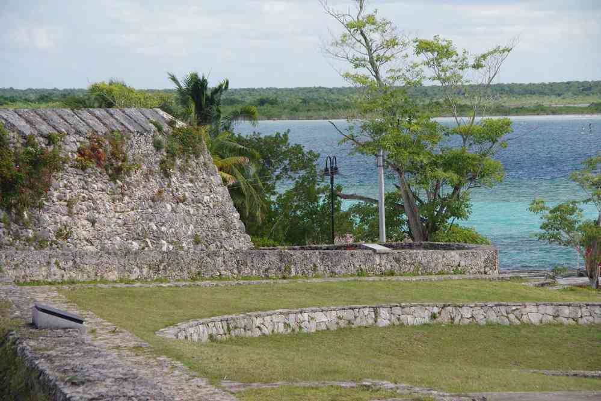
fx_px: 2504
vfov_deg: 9.1
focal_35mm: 150
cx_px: 300
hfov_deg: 13.7
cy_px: 200
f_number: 9
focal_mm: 100
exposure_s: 1/125
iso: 400
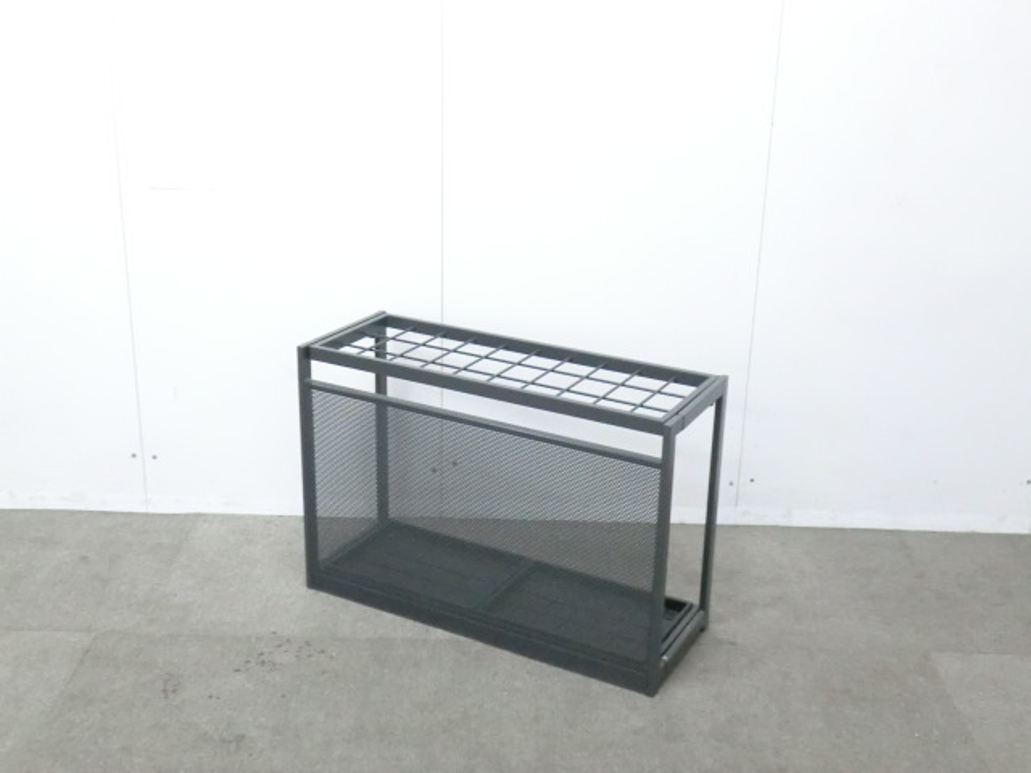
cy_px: 386
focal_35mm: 45
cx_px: 516
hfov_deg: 42.1
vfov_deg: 32.2
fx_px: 1340
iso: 800
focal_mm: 8.2
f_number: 4.3
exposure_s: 1/30
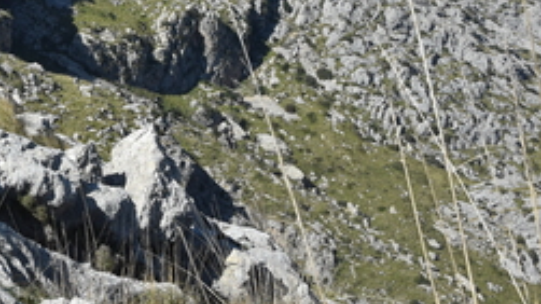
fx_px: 1162
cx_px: -60
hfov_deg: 24.4
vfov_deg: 14.3
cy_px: -95
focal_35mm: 81
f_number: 8
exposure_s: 1/500
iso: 200
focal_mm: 18
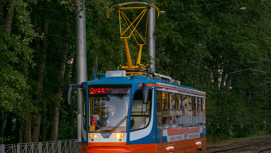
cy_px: 82
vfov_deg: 9.6
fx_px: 905
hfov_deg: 17.0
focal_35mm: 126
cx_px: 135
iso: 800
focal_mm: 80
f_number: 5.6
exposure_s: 1/200
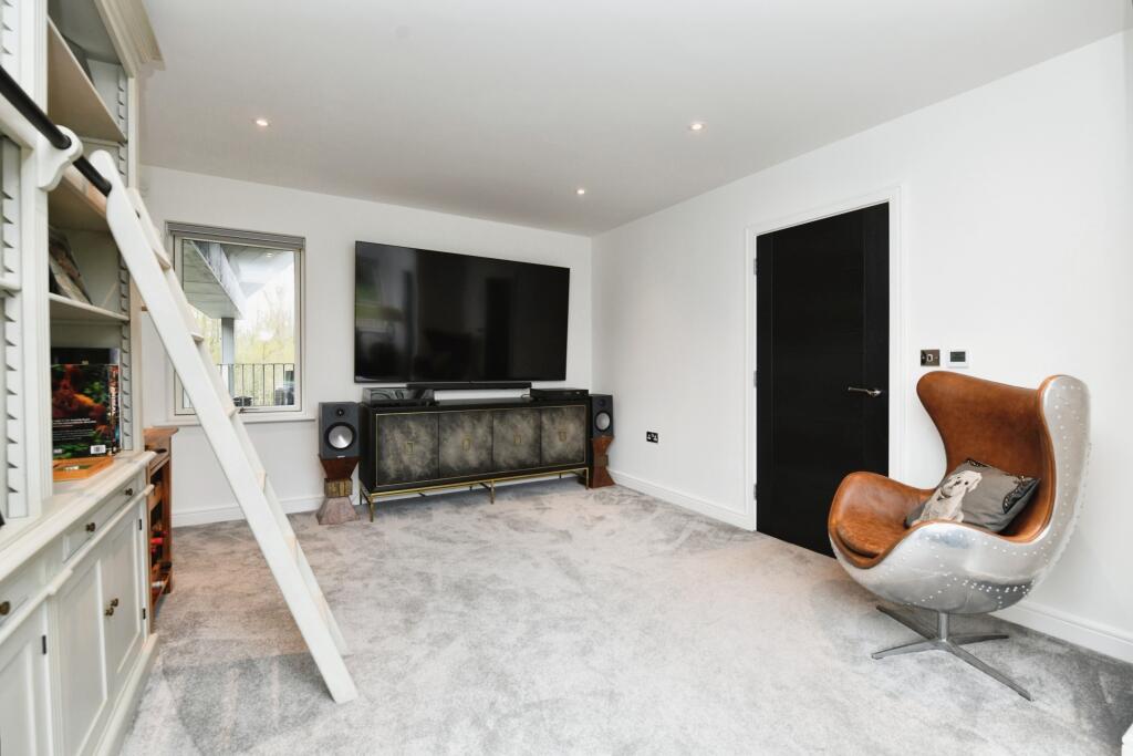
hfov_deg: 96.7
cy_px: 378
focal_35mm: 16
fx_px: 504
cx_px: 566
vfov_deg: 73.8
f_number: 6.3
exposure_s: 1/60
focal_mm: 16
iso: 800
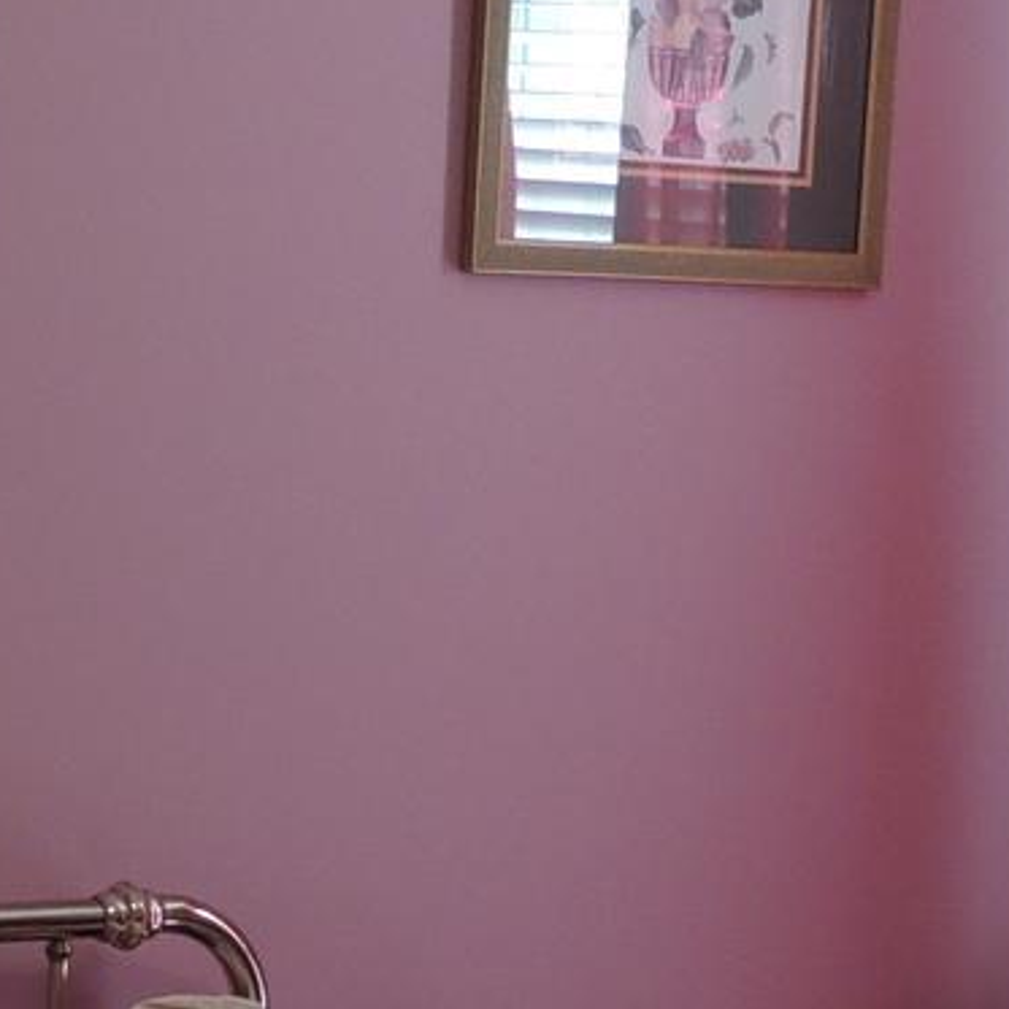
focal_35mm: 136
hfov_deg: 12.8
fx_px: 4485
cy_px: 1142
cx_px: 487
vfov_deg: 12.6
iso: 125
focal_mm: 4.9
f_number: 3.1
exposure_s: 1/30
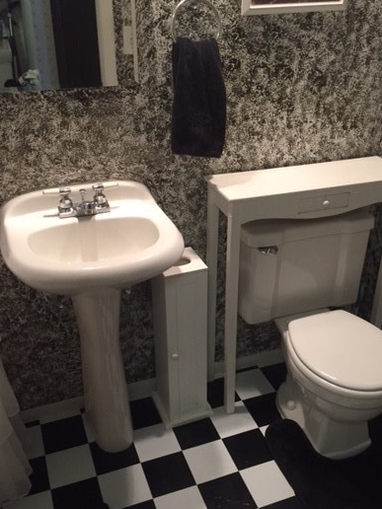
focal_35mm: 36
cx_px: 198
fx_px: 530
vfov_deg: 51.3
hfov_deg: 39.7
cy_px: 268
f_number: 2.2
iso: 160
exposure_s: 1/33
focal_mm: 4.15
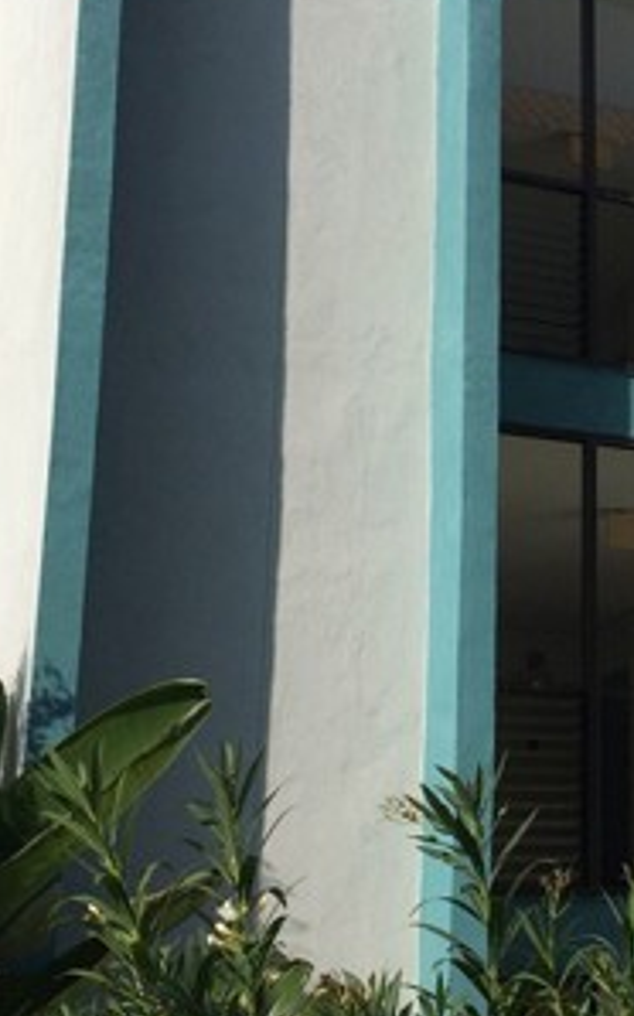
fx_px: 1826
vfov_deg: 31.0
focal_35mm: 66
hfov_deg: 18.9
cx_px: 702
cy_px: 440
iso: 32
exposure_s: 1/3731
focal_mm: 4.15
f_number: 2.2
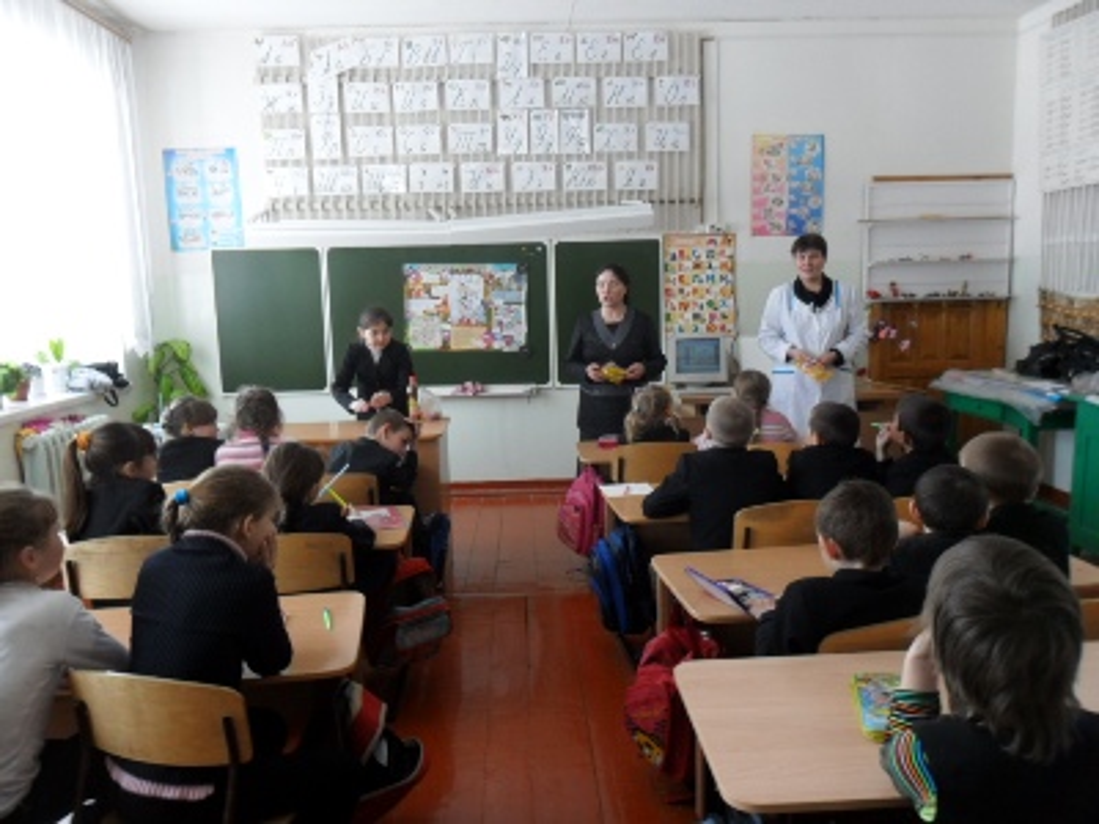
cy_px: 412
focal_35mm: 27
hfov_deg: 65.3
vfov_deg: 51.4
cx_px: 550
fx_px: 857
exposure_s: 1/45
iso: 100
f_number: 3.5
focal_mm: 4.9
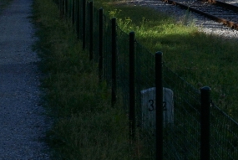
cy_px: -124
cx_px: 360
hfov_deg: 12.8
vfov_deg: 8.8
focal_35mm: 151
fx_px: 1000
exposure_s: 1/800
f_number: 8
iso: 200
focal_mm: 28
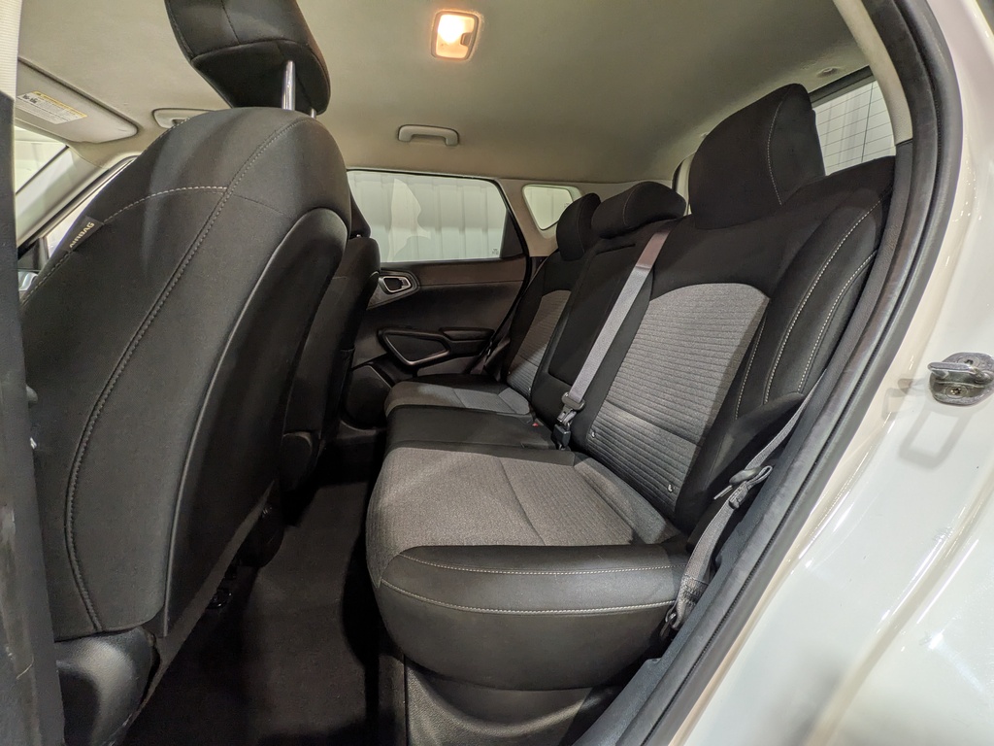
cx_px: 497
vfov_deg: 85.7
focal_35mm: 14
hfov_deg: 102.1
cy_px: 373
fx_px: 402
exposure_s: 1/33.3
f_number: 2.2
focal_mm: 1.83
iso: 50
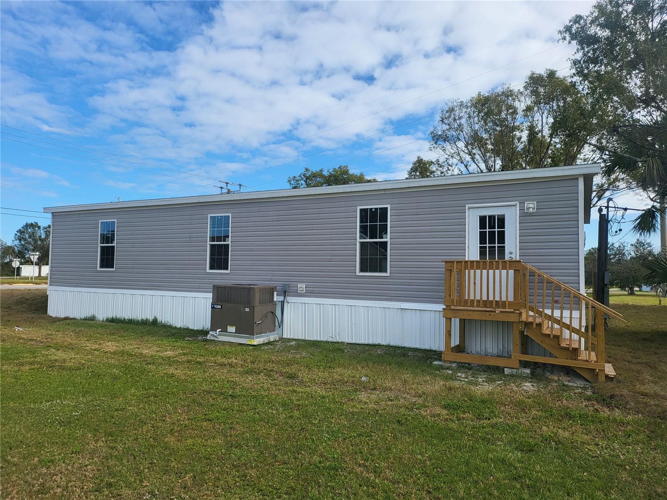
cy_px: 250
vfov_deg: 56.8
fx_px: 462
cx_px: 334
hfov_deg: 71.6
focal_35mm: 24
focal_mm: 5
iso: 40
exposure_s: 1/1623
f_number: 1.8
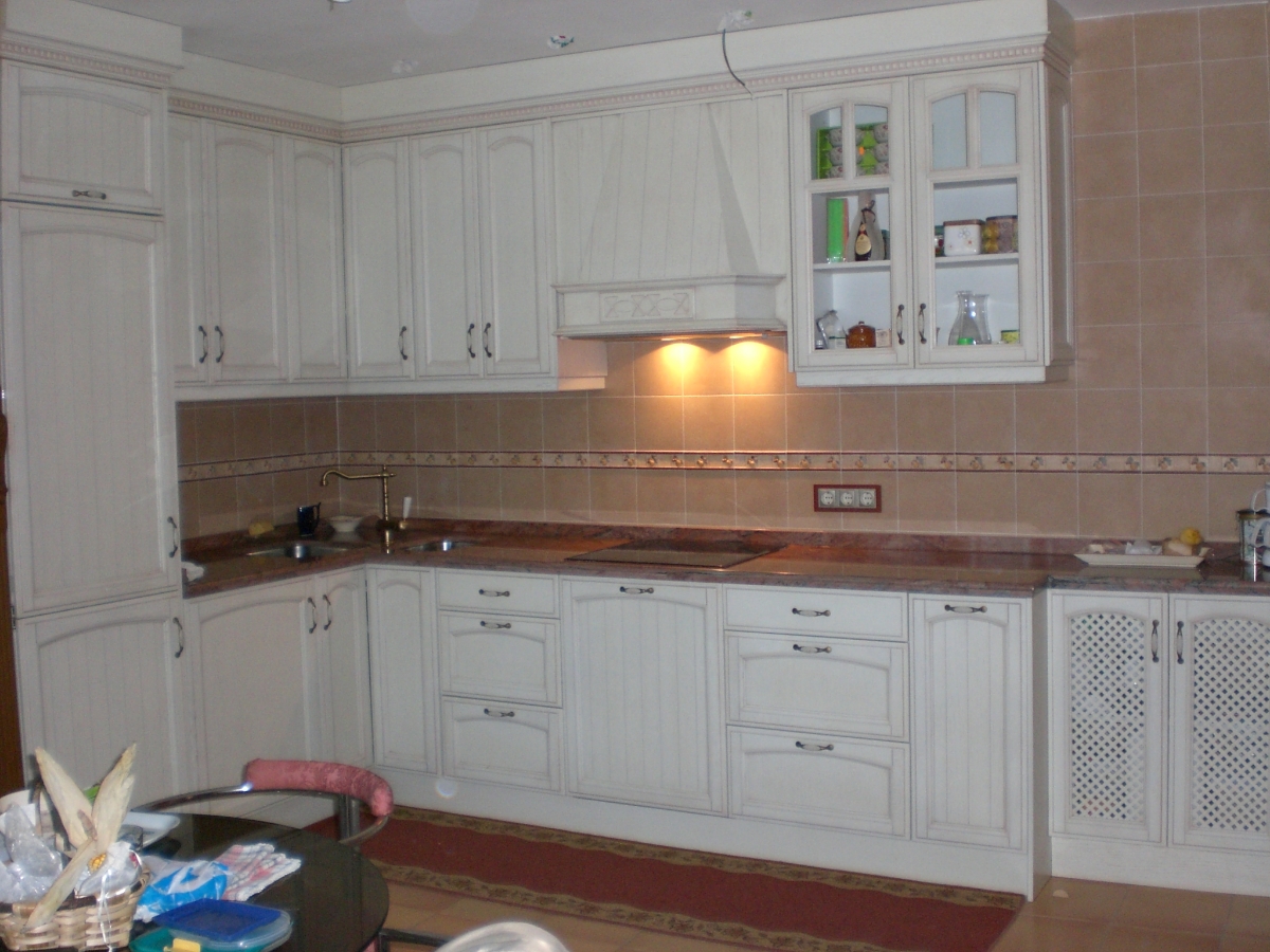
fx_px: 1394
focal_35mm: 38
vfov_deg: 37.7
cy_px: 476
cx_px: 635
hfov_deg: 49.0
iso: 200
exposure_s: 1/60
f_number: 3.1
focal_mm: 6.3
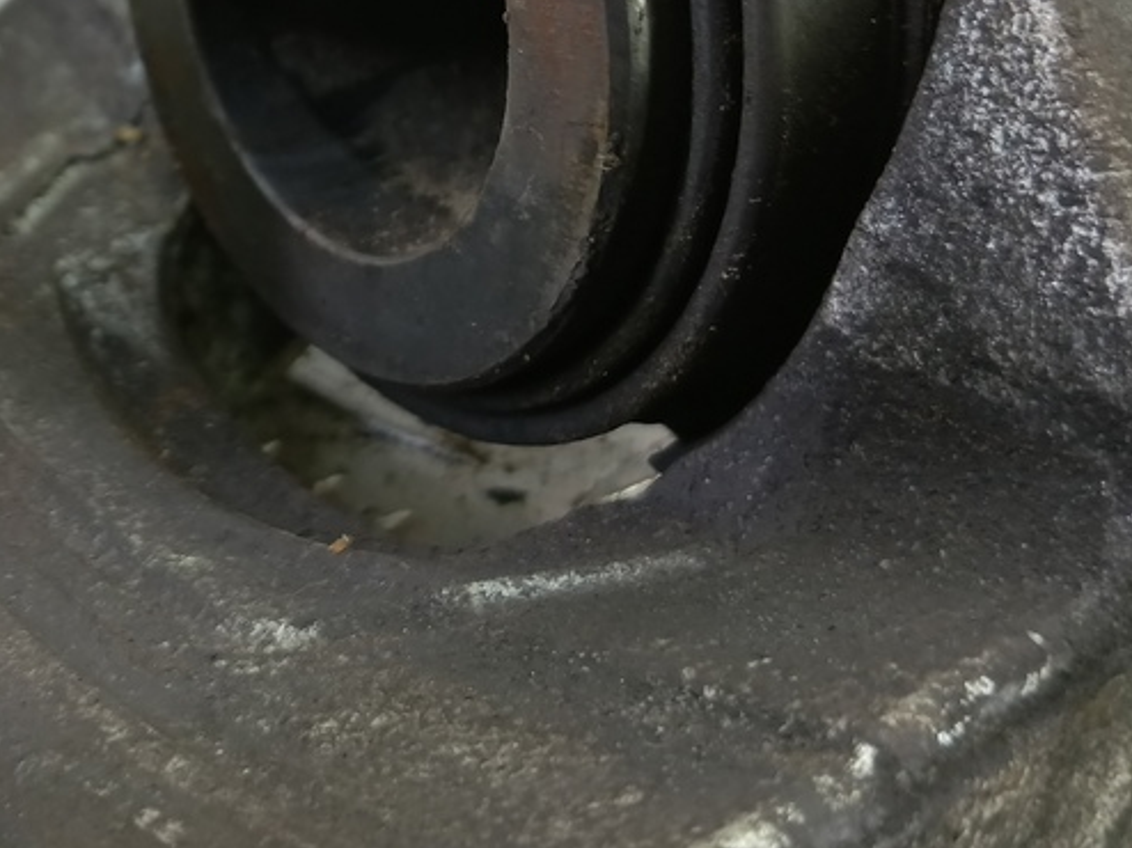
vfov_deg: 25.4
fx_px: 1830
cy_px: 117
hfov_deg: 33.7
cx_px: 289
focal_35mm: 56
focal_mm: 4.11
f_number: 1.6
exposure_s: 1/33.3
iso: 225
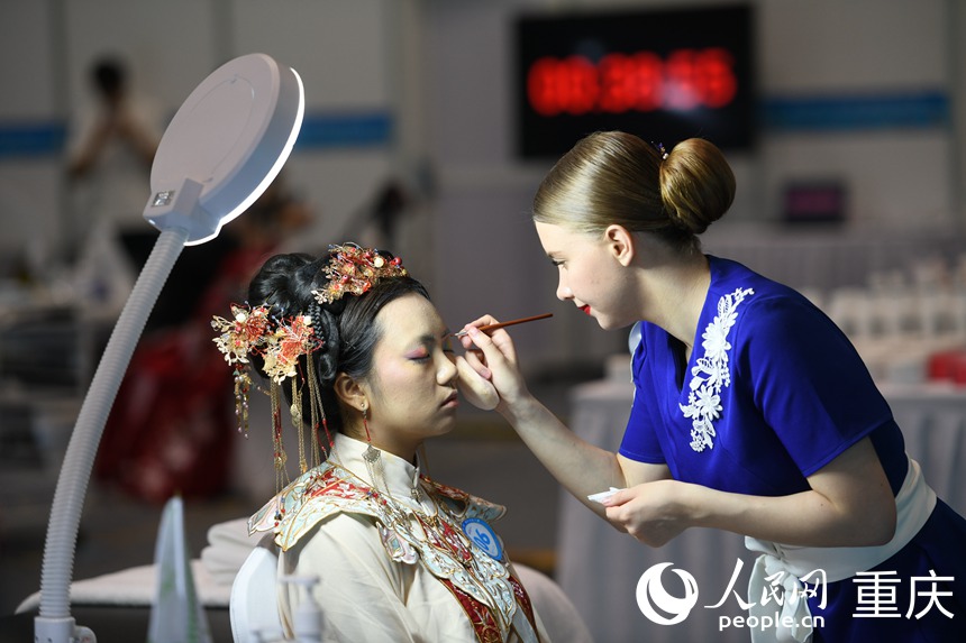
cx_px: 483
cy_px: 322
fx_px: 3890
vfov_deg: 9.5
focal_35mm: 145
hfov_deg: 14.2
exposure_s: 1/160
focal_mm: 145
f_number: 2.8
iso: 640
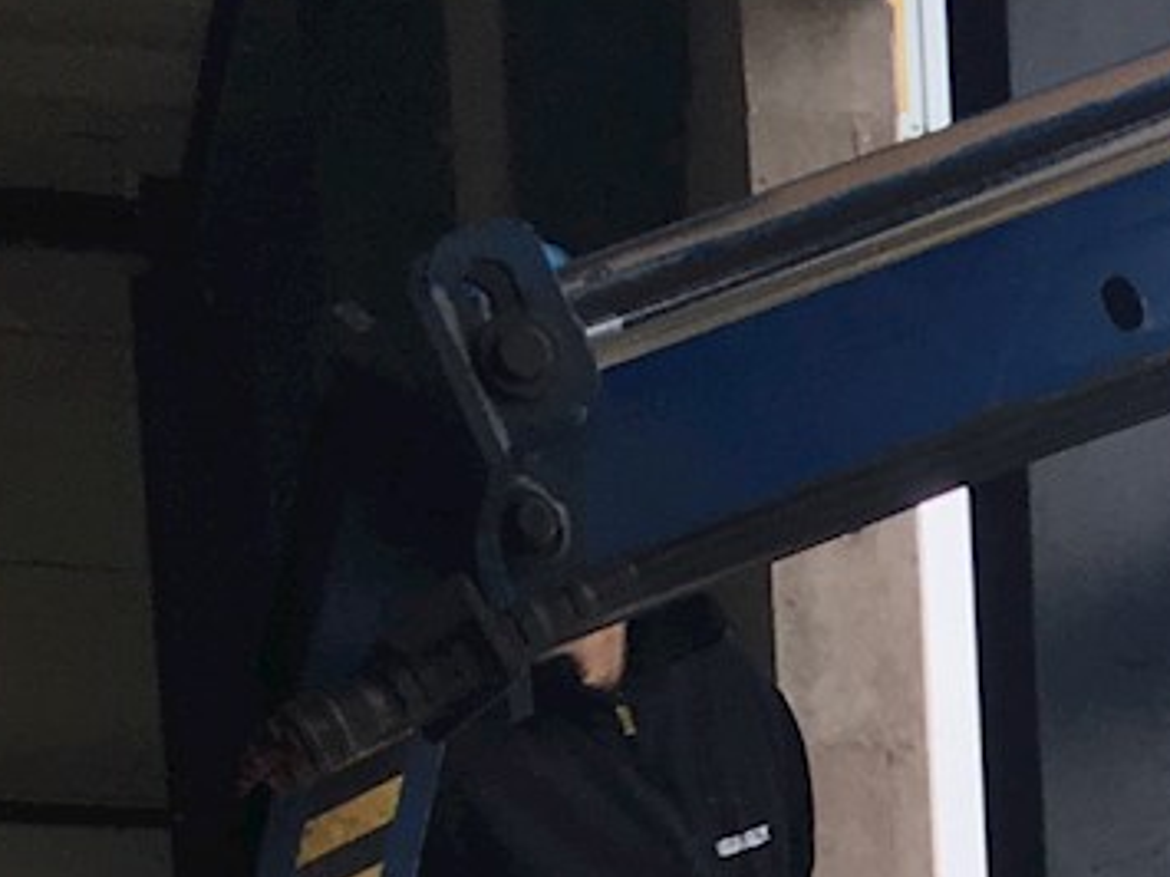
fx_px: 5305
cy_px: 2328
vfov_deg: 8.4
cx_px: 2221
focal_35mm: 157
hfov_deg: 11.5
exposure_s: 1/50
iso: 25
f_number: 2.2
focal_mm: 4.15
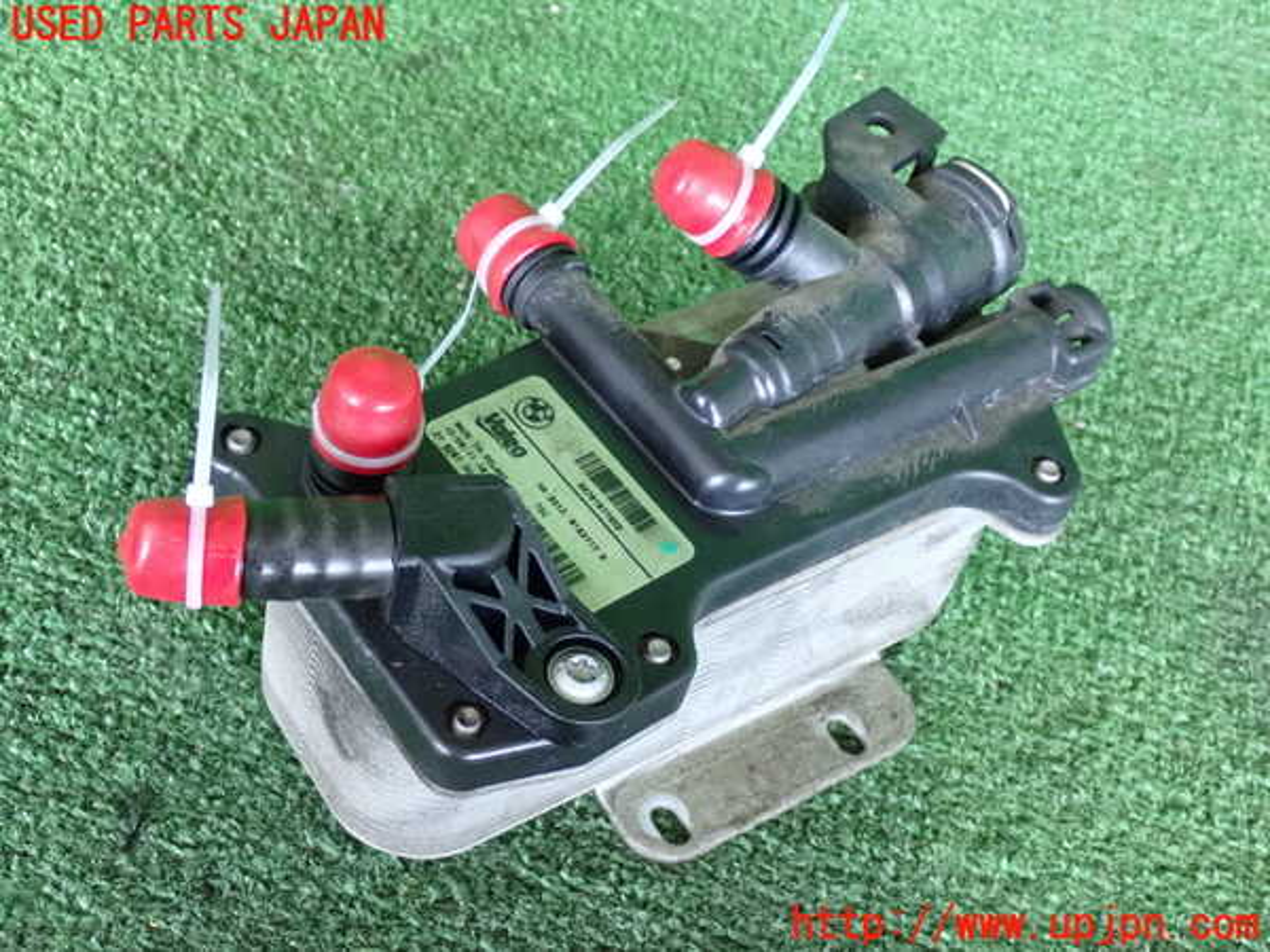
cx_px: 635
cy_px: 476
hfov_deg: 35.5
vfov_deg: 27.0
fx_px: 1981
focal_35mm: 54
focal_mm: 9.65
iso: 1250
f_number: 3.3
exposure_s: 1/125
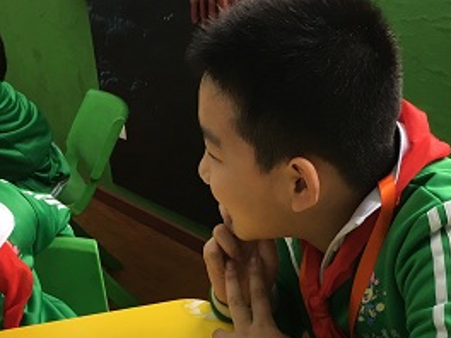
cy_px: 312
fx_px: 860
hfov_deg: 29.3
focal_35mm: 66
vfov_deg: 21.7
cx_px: 166
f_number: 2.2
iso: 25
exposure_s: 1/33
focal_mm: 4.15
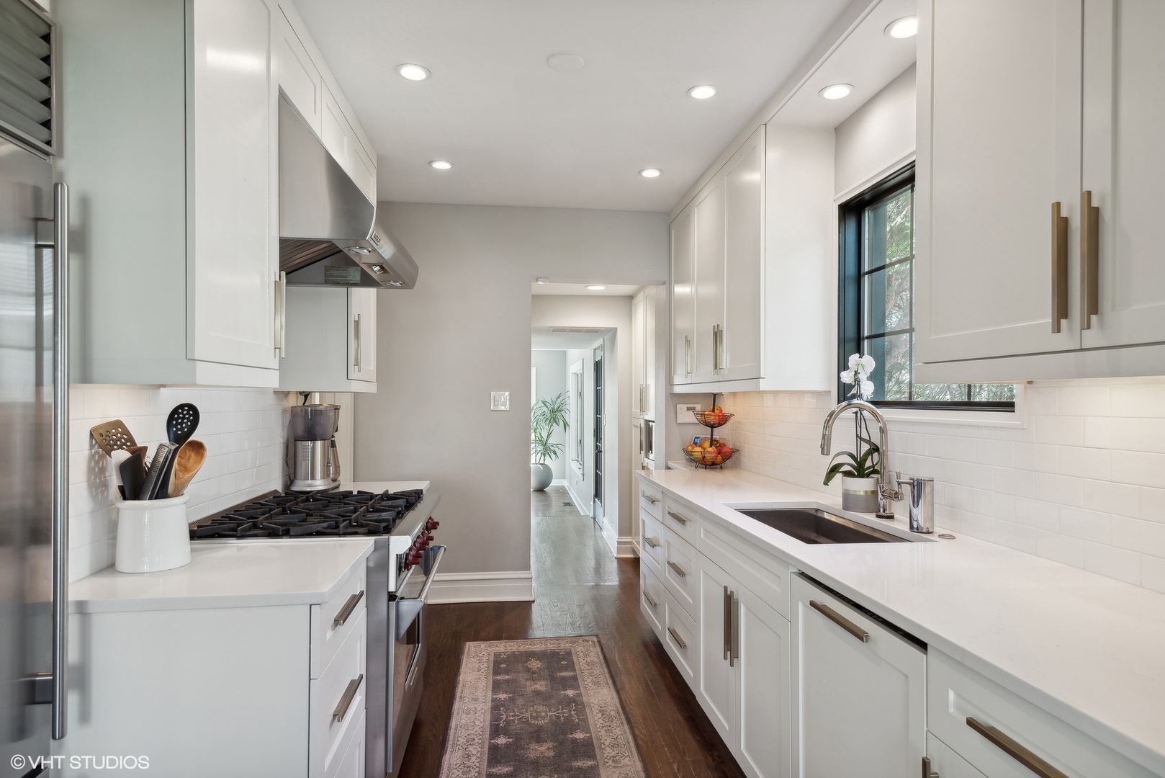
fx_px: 647
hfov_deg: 84.0
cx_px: 582
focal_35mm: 20
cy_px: 389
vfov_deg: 62.0
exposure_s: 1/5
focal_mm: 20
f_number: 9
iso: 200
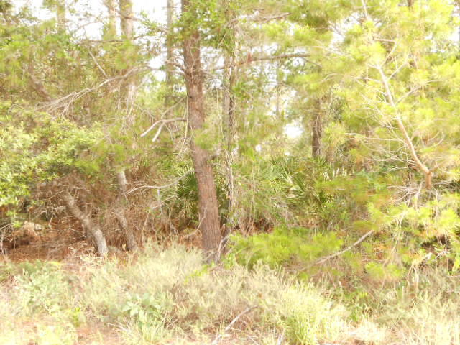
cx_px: 230
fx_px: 651
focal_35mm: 49
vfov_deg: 29.7
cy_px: 172
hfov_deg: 38.9
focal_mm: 8.8
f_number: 4.8
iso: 200
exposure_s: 1/60
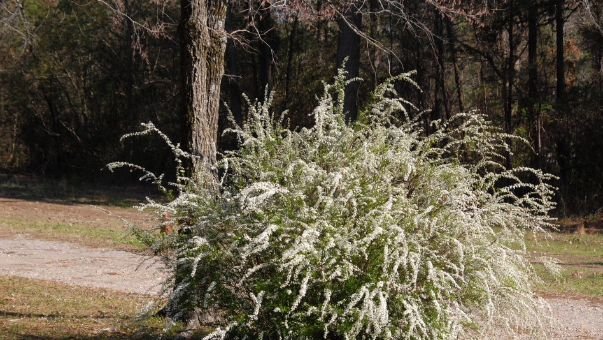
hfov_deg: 19.4
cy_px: 200
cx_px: 324
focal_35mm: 111
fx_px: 1768
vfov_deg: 11.0
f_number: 10
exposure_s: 1/350
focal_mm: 65
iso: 400
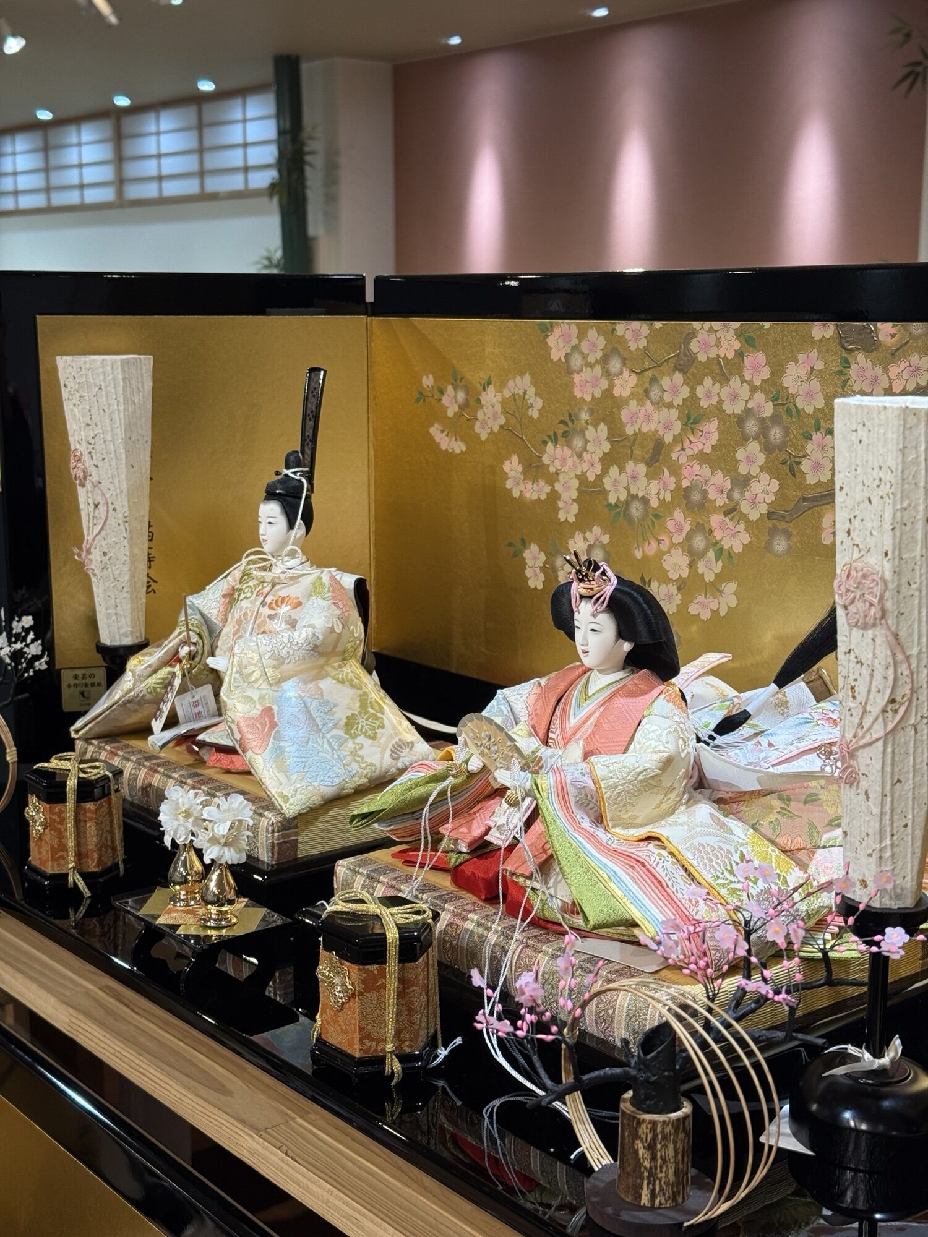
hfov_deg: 30.3
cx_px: 464
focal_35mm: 48
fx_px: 1716
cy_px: 618
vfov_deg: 39.7
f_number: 1.78
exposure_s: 1/120
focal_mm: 6.76
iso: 64
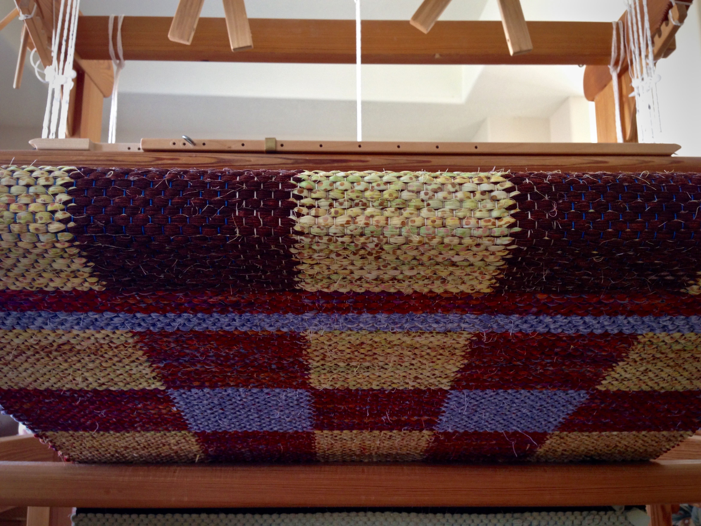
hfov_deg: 55.4
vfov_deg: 42.9
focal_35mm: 33
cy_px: 263
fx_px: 668
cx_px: 350
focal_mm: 4.12
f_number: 2.4
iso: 80
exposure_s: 1/20
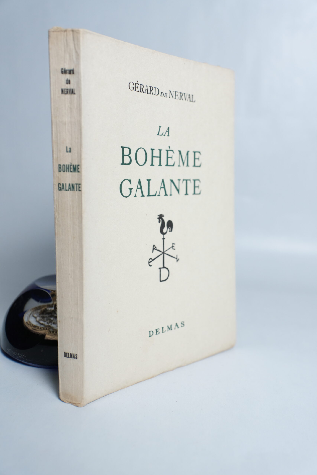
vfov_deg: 58.7
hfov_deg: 41.1
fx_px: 423
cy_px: 238
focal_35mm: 32
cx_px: 158
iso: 500
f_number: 3.5
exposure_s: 1/100
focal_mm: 21.5
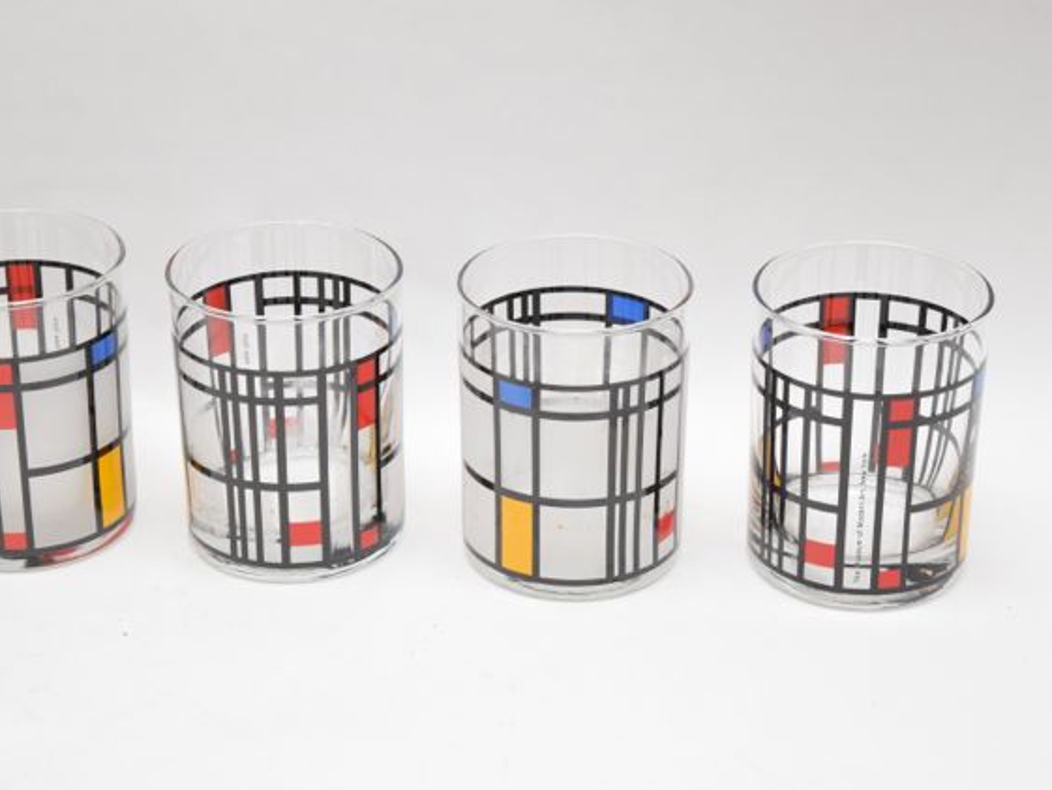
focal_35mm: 91
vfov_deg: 16.3
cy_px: 391
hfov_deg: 21.6
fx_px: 2752
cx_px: 523
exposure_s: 1/125
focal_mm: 55
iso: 3200
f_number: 5.6
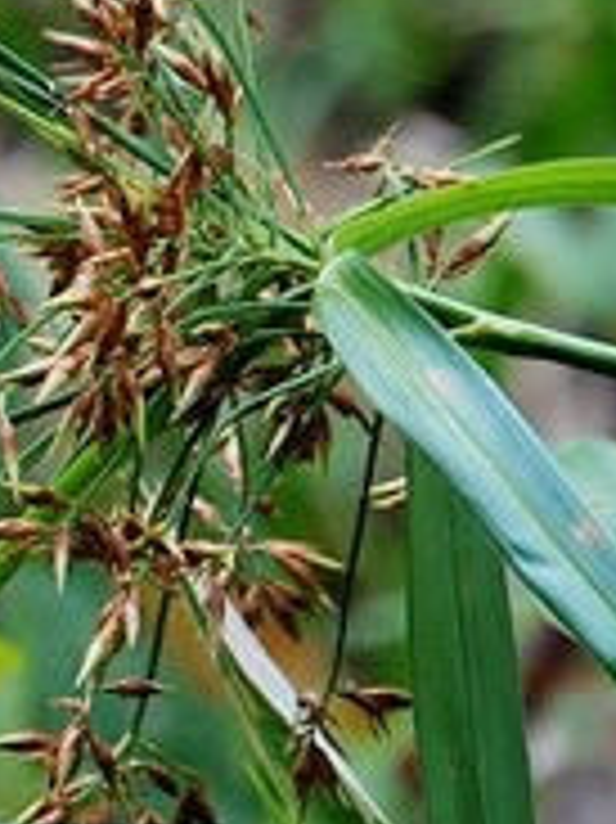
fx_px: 11844
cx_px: -504
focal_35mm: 499
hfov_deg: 3.0
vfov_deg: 4.0
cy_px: 266
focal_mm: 105
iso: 800
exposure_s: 1/100
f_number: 10
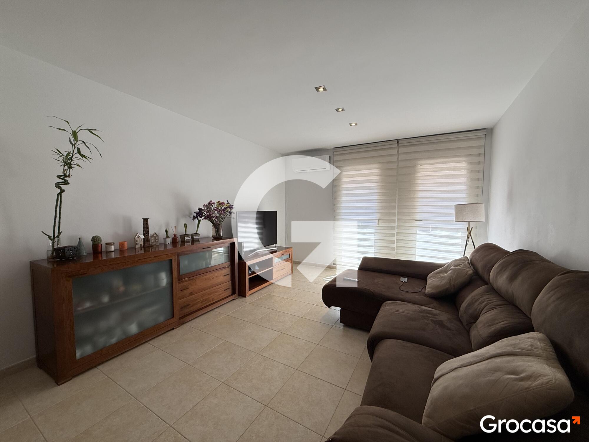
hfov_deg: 102.1
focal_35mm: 14
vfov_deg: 85.7
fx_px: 238
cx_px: 294
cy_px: 221
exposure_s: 1/202
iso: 64
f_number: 2.2
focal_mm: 2.22
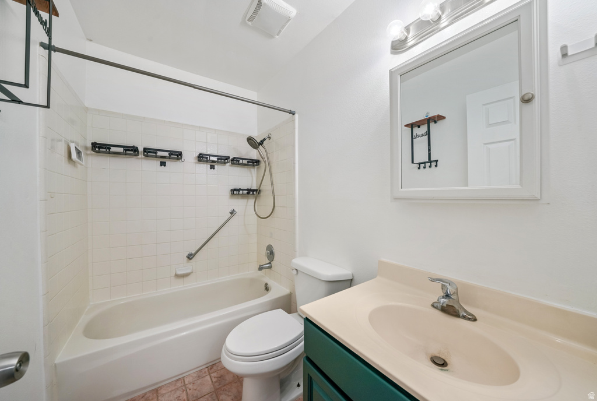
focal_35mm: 12
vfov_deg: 90.3
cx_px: 298
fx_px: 199
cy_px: 200
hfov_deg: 112.5
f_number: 8
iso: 250
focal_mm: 12
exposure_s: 1/20
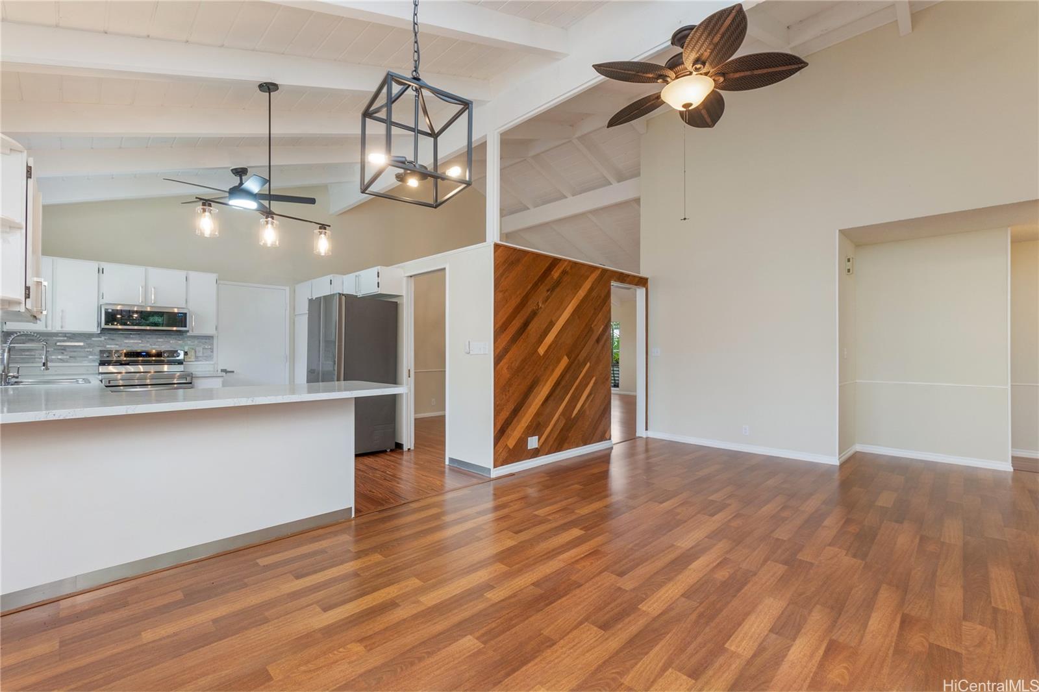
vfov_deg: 77.3
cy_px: 346
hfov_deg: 100.4
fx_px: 433
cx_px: 520
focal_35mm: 15
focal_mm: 10
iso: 320
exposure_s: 1/13
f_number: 8
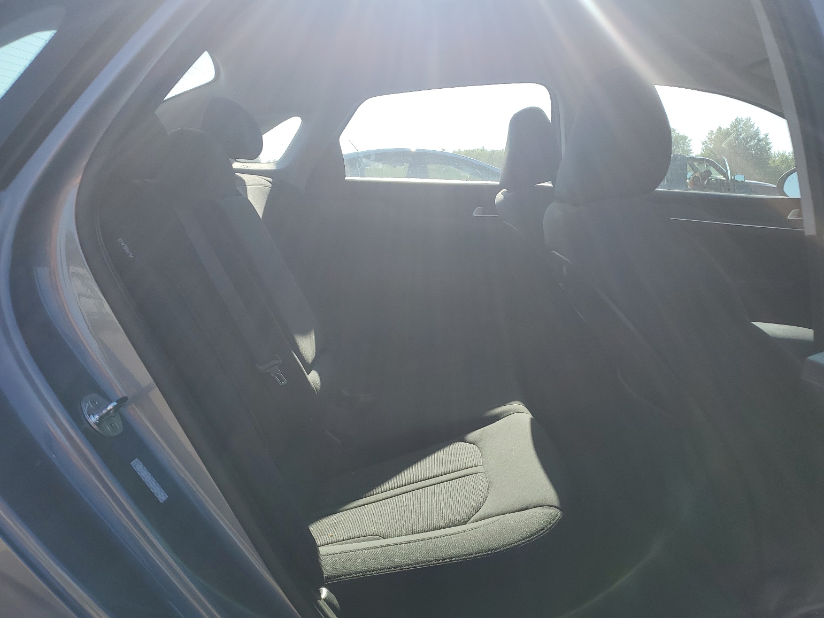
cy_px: 298
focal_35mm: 27
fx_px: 643
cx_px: 421
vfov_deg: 51.3
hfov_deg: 65.3
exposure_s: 1/1667
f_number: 1.5
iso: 50
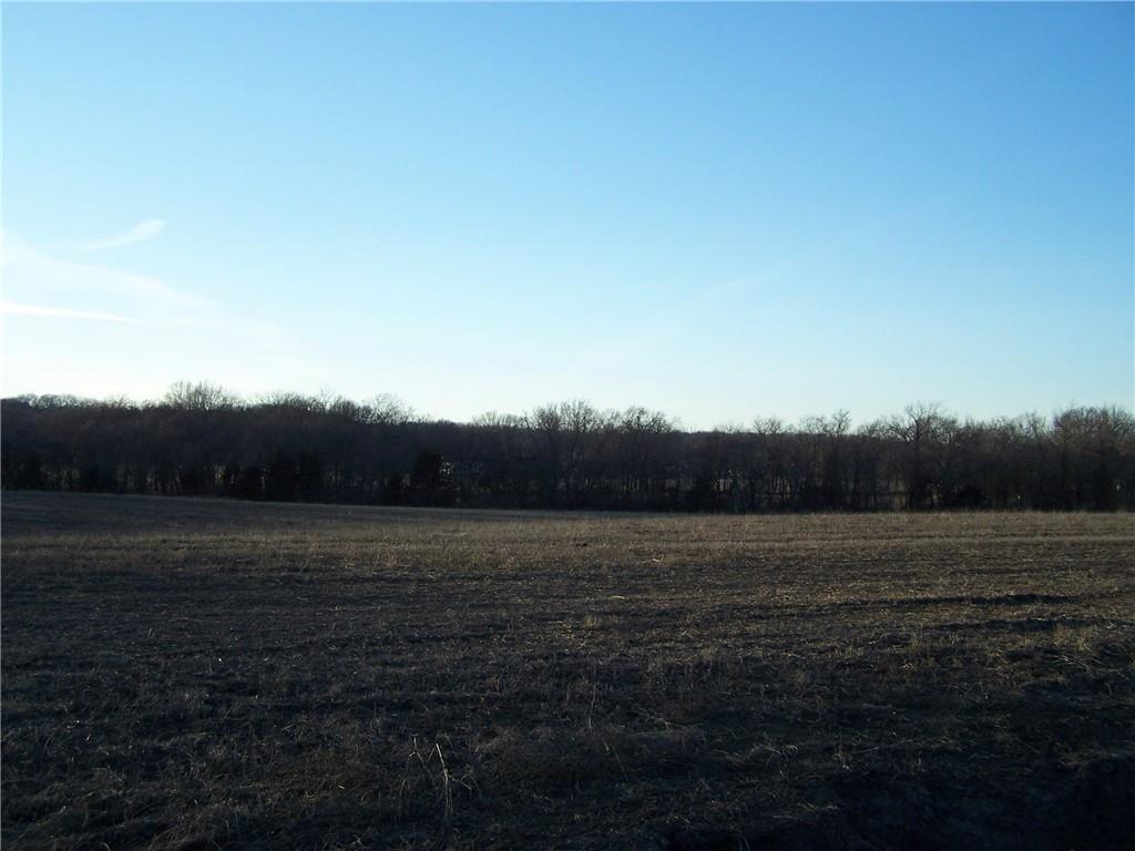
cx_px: 568
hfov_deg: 49.0
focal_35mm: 38
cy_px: 426
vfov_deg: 37.7
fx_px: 1246
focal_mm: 6.3
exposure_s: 1/500
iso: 80
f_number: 2.8
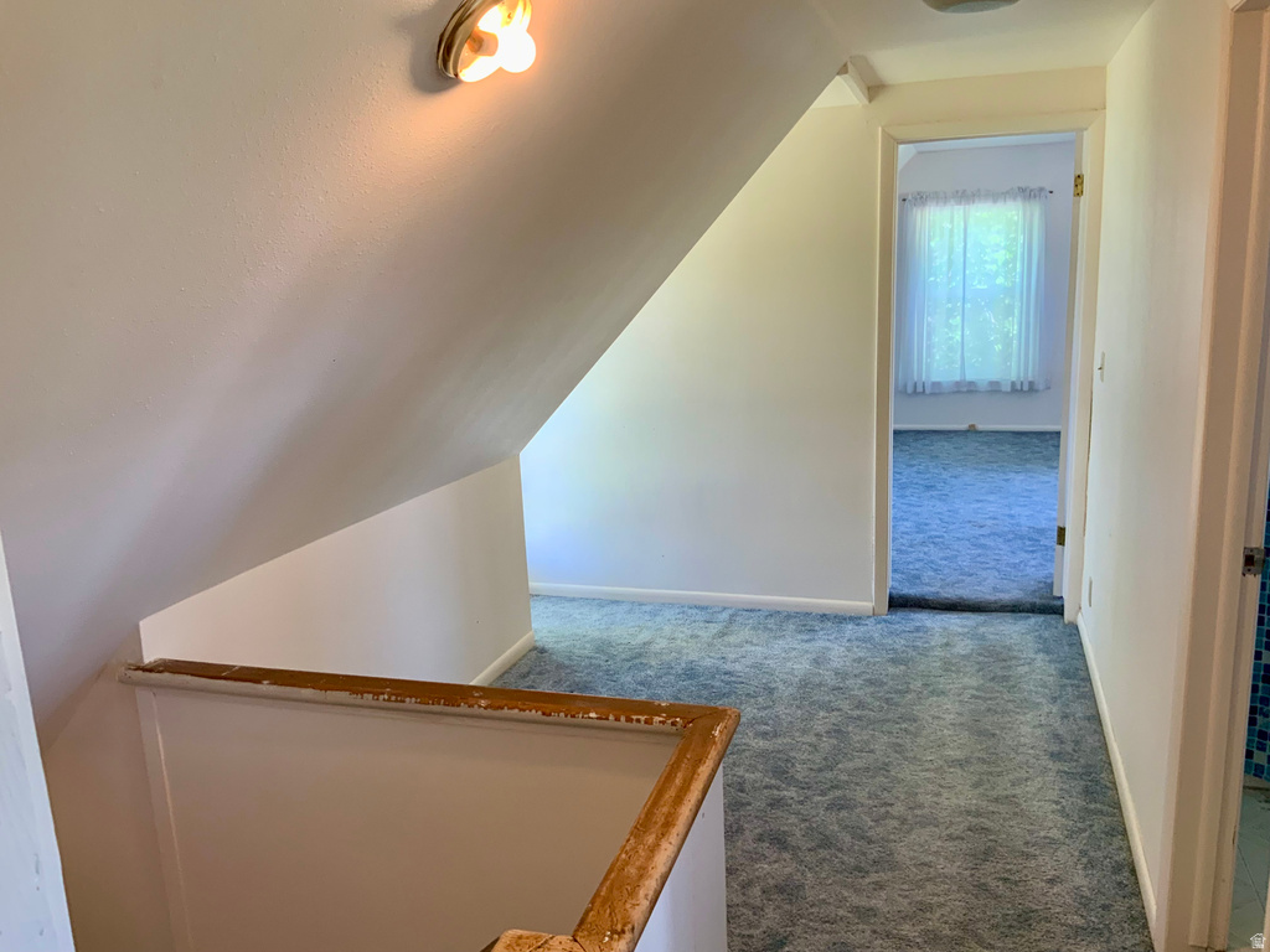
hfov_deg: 61.7
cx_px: 635
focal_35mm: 29
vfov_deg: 48.2
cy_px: 476
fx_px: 1064
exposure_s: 1/60
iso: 64
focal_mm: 3
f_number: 1.8
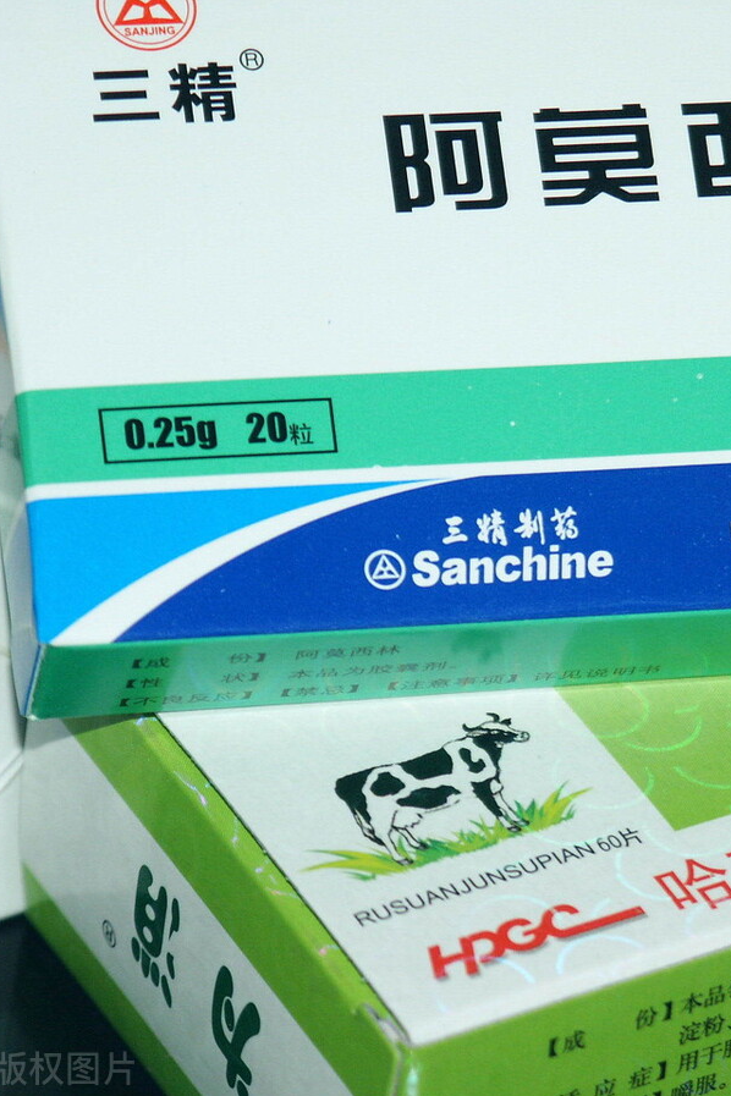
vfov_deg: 7.4
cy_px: 549
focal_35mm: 277
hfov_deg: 5.0
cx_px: 720
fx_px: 8436
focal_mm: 50.28
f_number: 3.5
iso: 100
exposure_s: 1/180
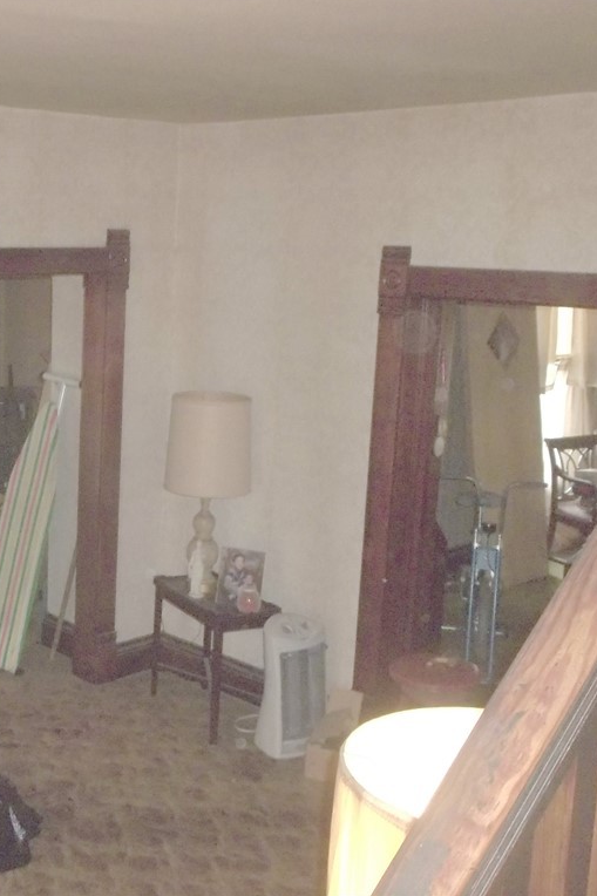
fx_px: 1145
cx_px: 39
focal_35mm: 46
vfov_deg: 42.8
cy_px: 447
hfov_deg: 27.9
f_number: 3.3
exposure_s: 1/30
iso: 400
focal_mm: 5.9
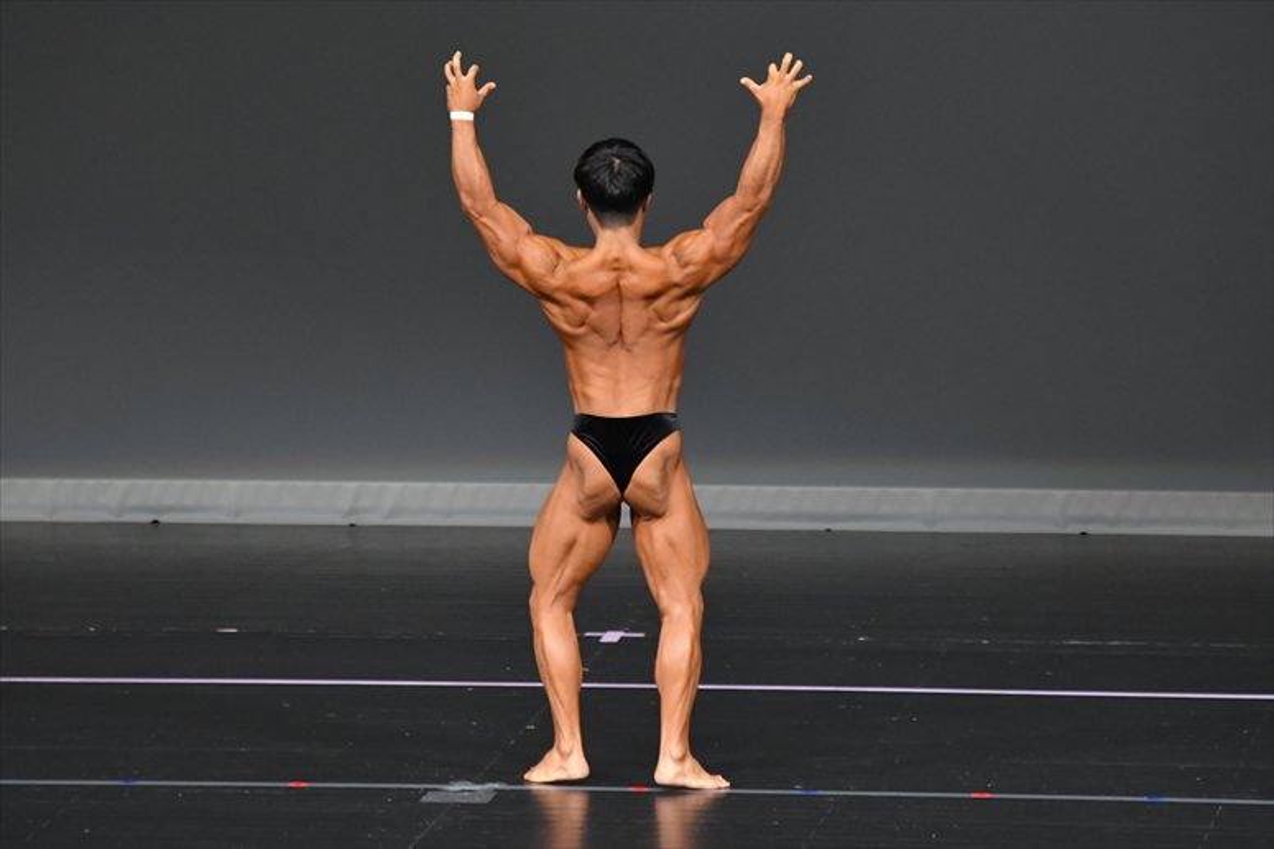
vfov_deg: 4.4
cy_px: 424
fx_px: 11142
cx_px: 637
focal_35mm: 315
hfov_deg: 6.5
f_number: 5.6
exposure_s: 1/400
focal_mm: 210
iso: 4000
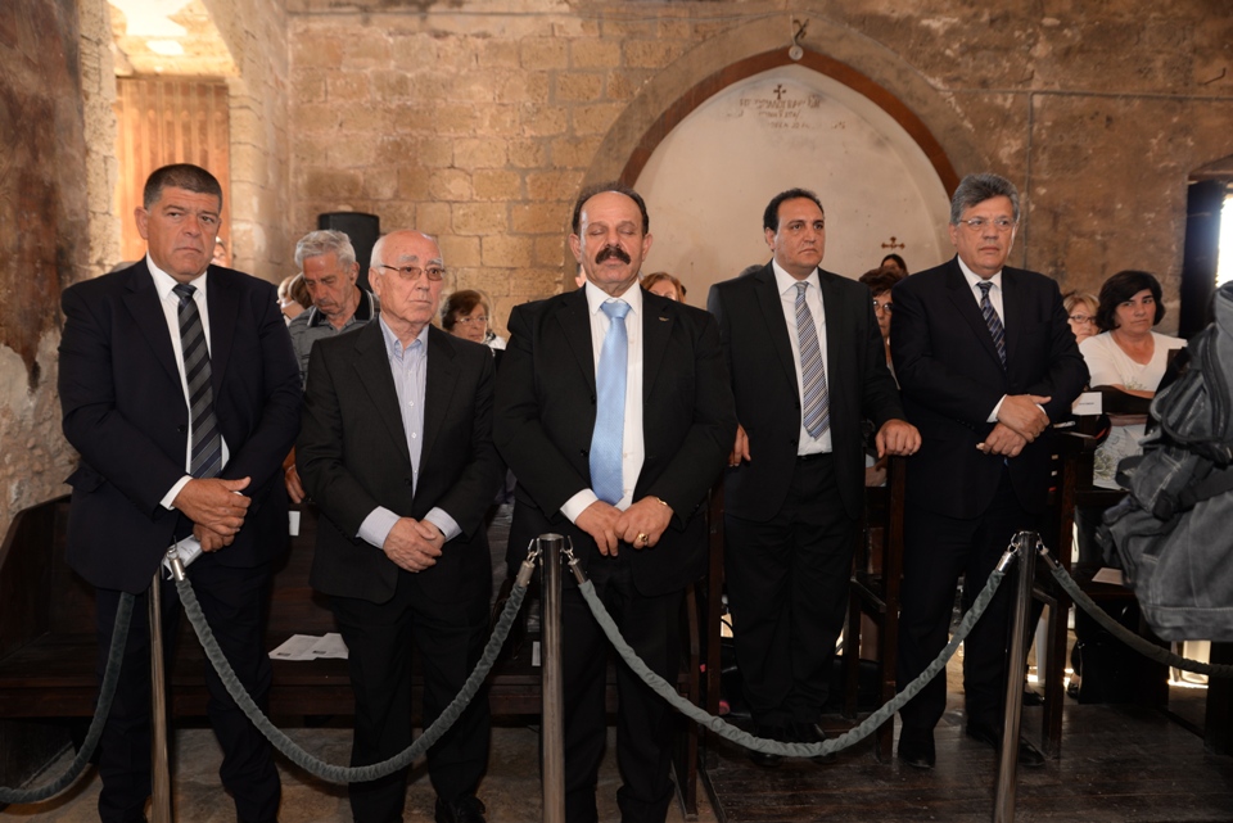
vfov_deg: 43.6
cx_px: 616
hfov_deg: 61.9
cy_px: 412
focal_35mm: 30
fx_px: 1028
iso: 400
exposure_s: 1/50
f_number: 4.5
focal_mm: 30
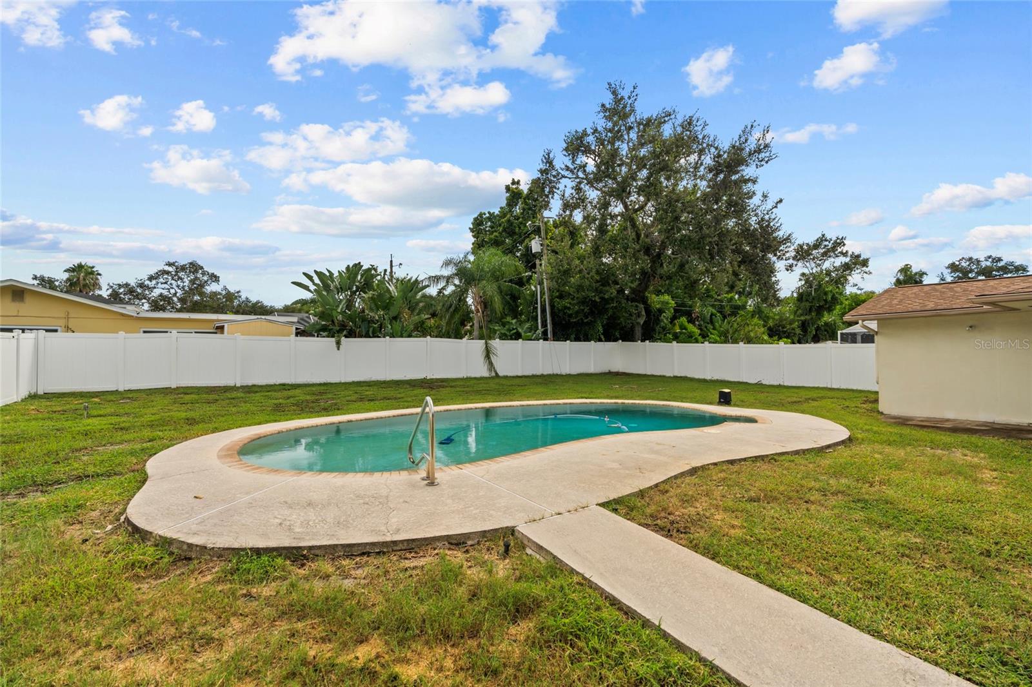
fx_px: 459
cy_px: 344
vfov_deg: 73.7
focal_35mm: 16
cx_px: 516
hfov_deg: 96.7
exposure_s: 1/250
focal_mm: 16
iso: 250
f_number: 9
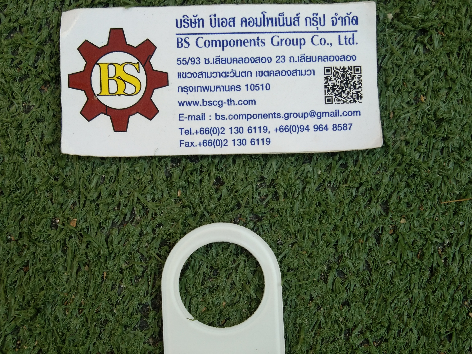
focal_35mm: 41
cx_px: 237
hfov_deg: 45.8
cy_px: 211
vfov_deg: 35.0
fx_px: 559
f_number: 2.2
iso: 118
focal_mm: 3.65
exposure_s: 1/100
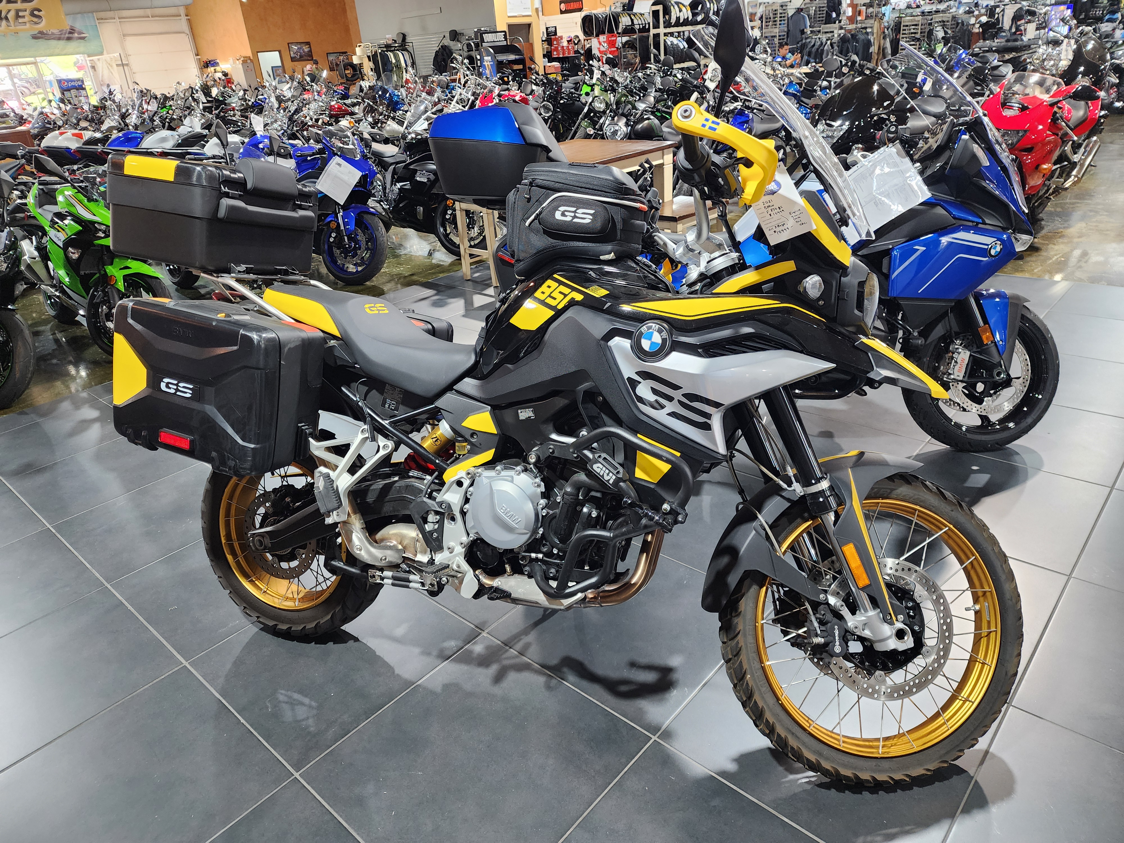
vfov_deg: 58.9
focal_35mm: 23
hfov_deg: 73.9
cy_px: 422
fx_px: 747
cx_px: 562
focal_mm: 6.4
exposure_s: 1/120
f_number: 1.8
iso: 400
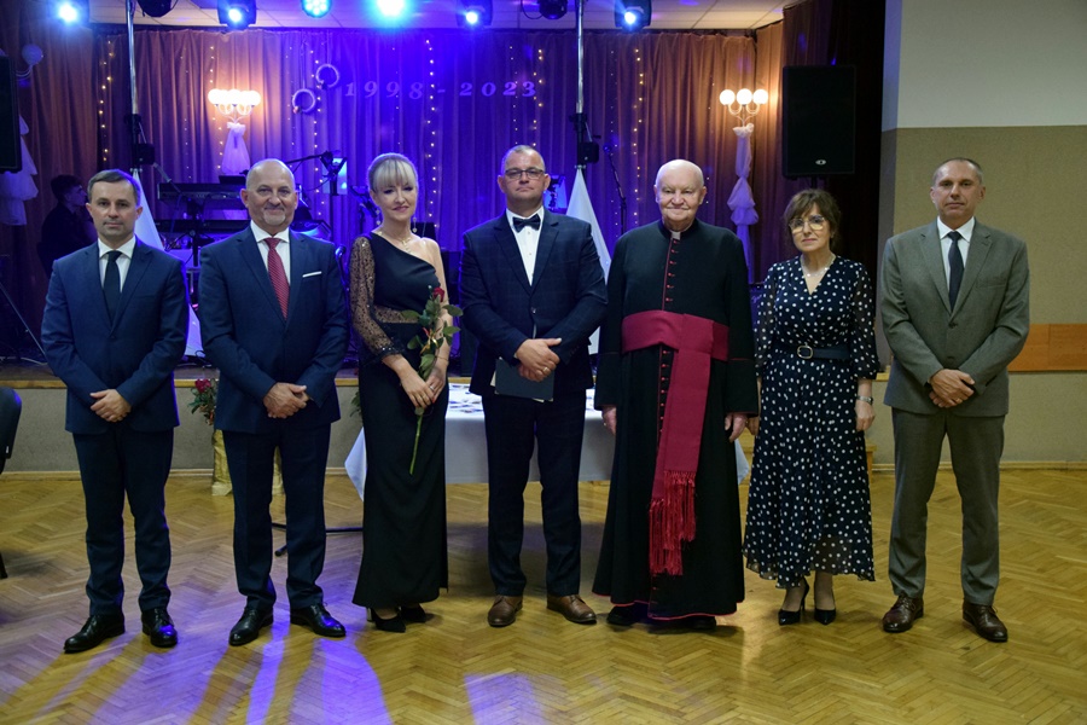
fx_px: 1268
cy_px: 362
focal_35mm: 42
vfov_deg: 31.9
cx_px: 544
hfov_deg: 46.4
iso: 3600
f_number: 4
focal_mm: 28
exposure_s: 1/100
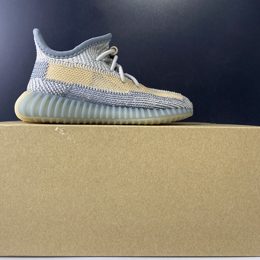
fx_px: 263
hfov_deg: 52.2
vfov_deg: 52.5
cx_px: 106
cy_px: 129
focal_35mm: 31
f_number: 1.8
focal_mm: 4.25
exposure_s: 1/60
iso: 200
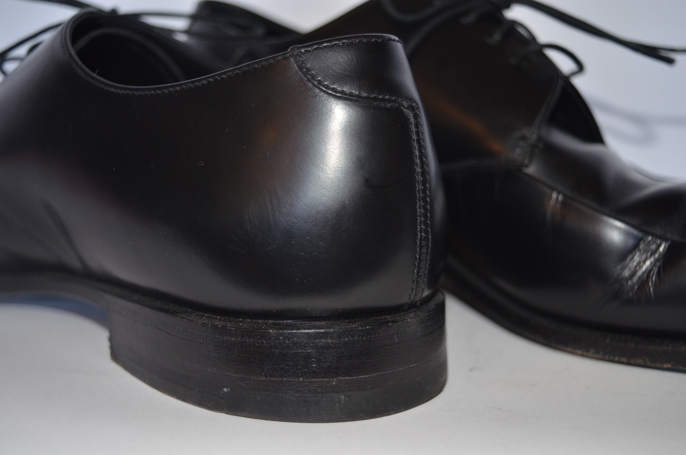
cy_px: 228
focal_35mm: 48
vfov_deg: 28.0
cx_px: 343
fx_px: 913
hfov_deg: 41.2
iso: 800
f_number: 4.5
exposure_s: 1/60
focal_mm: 32
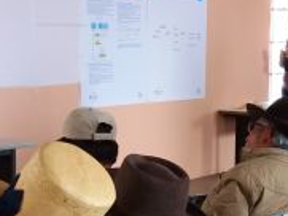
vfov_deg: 13.6
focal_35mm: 107
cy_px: 224
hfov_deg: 18.3
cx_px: 181
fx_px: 891
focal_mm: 3.7
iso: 100
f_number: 1.9
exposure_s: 1/33
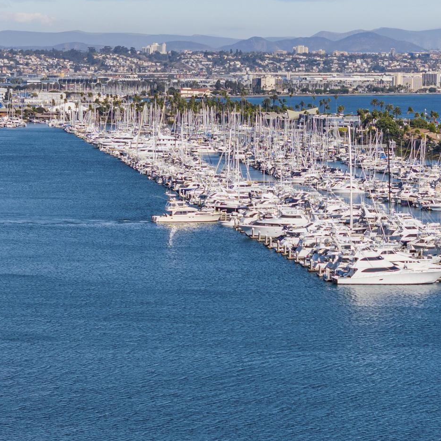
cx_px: 374
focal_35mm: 136
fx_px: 1960
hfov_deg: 12.8
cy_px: 185
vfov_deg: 12.8
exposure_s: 1/320
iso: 100
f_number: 2.8
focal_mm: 19.35
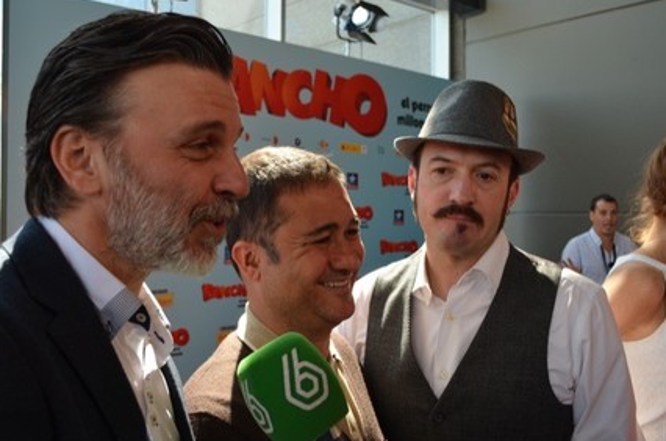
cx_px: 317
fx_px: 701
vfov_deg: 34.9
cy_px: 228
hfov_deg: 50.8
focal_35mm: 38
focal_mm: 24
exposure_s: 1/125
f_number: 5.6
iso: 200
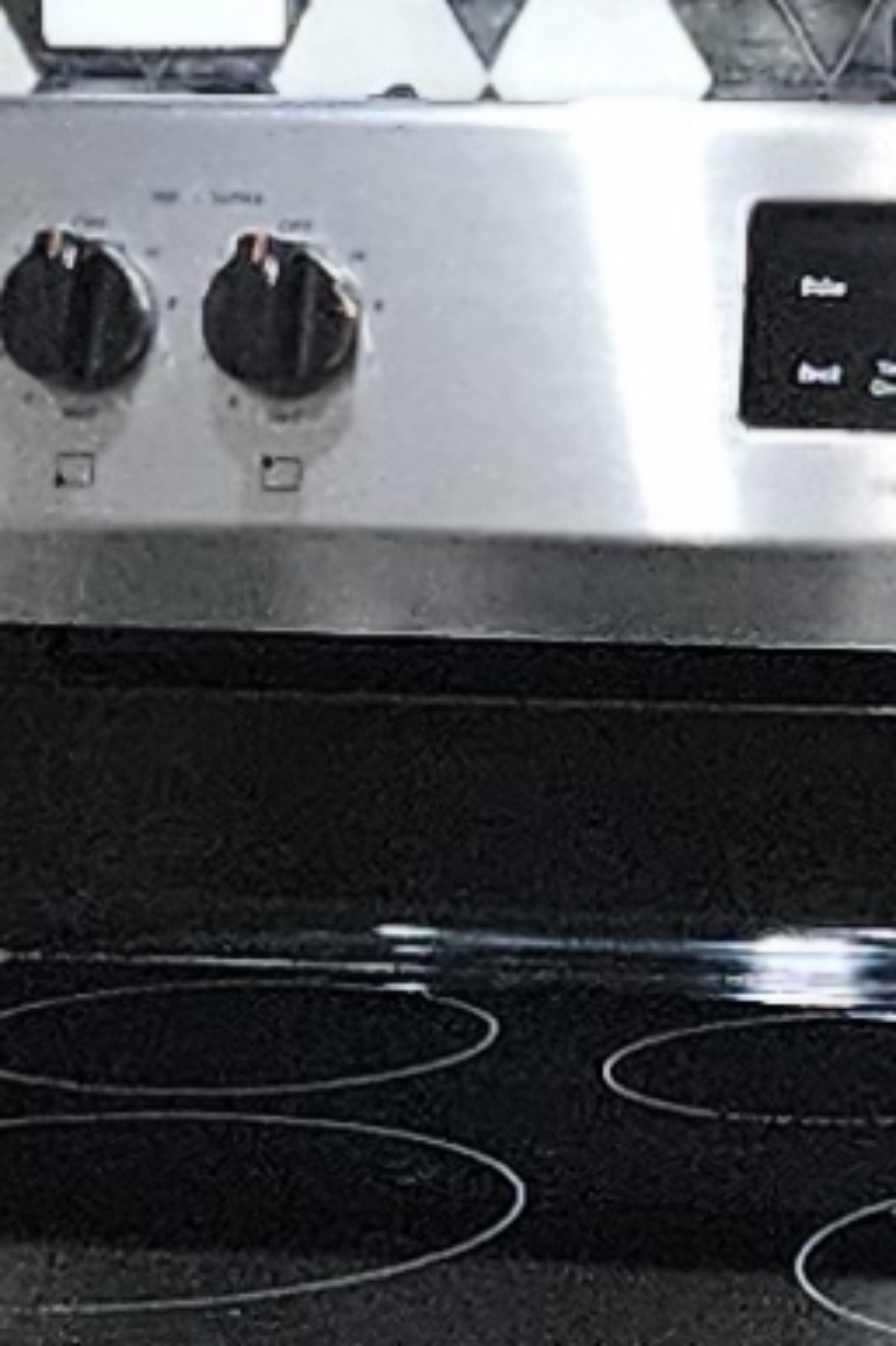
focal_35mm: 248
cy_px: -59
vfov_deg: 8.3
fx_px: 9266
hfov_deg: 5.5
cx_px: 760
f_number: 1.8
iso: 500
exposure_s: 1/60
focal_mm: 5.4
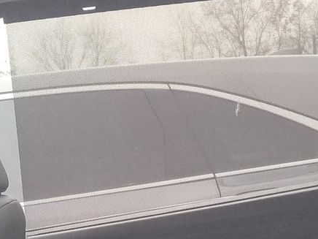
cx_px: 122
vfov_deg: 15.5
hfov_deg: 22.2
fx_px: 808
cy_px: 356
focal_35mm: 88
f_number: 1.8
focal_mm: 6.7
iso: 2643
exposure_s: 1/59
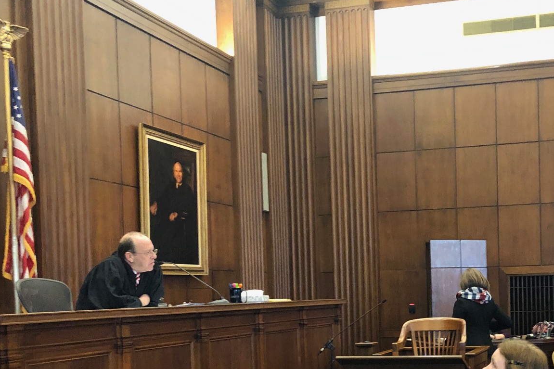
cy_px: 296
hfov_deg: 37.7
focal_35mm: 51
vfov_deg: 26.0
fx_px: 785
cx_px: 433
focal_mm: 3.99
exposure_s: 1/13
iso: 100
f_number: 1.8
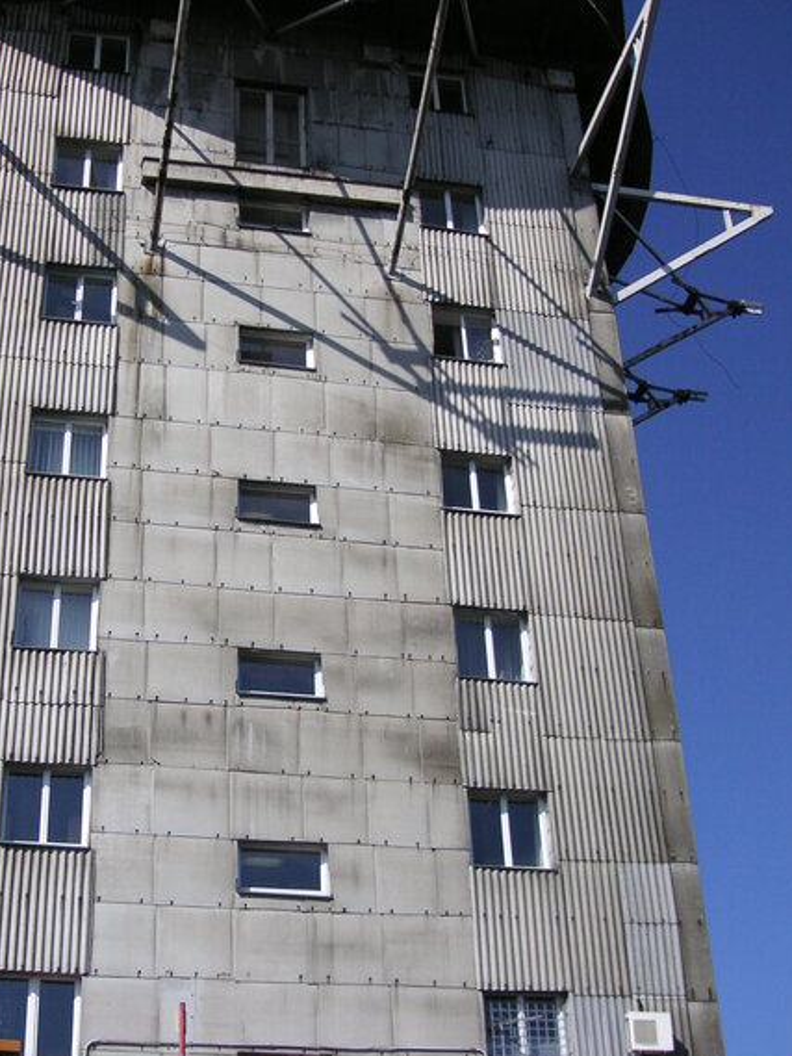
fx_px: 1586
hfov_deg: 27.8
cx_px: 245
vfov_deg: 36.8
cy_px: 549
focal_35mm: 52
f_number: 6.7
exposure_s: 1/350
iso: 50
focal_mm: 6.1
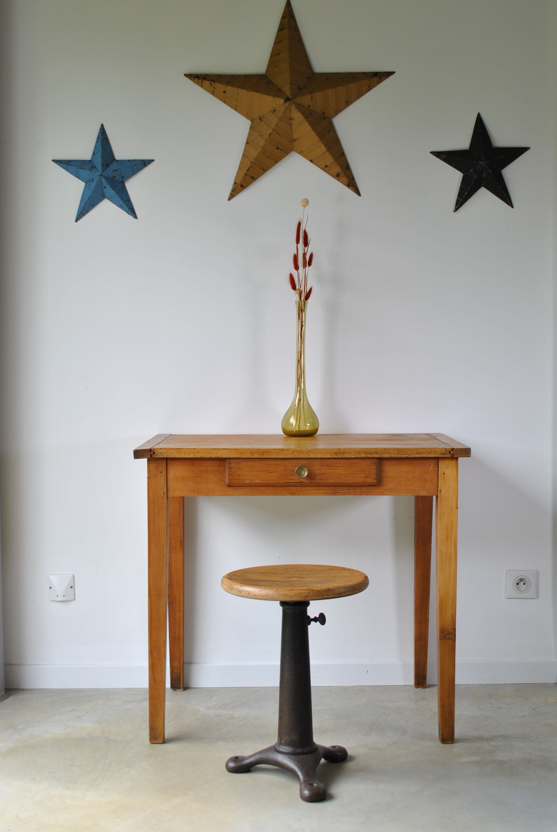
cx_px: 312
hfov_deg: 28.7
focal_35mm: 47
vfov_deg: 41.9
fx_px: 1088
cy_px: 416
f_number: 5.6
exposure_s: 1/60
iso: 100
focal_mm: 26
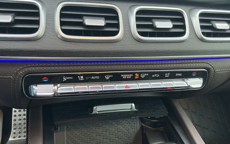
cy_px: 79
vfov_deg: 40.6
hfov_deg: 61.2
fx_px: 194
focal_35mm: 31
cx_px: 116
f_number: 1.8
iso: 250
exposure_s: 1/60
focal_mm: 3
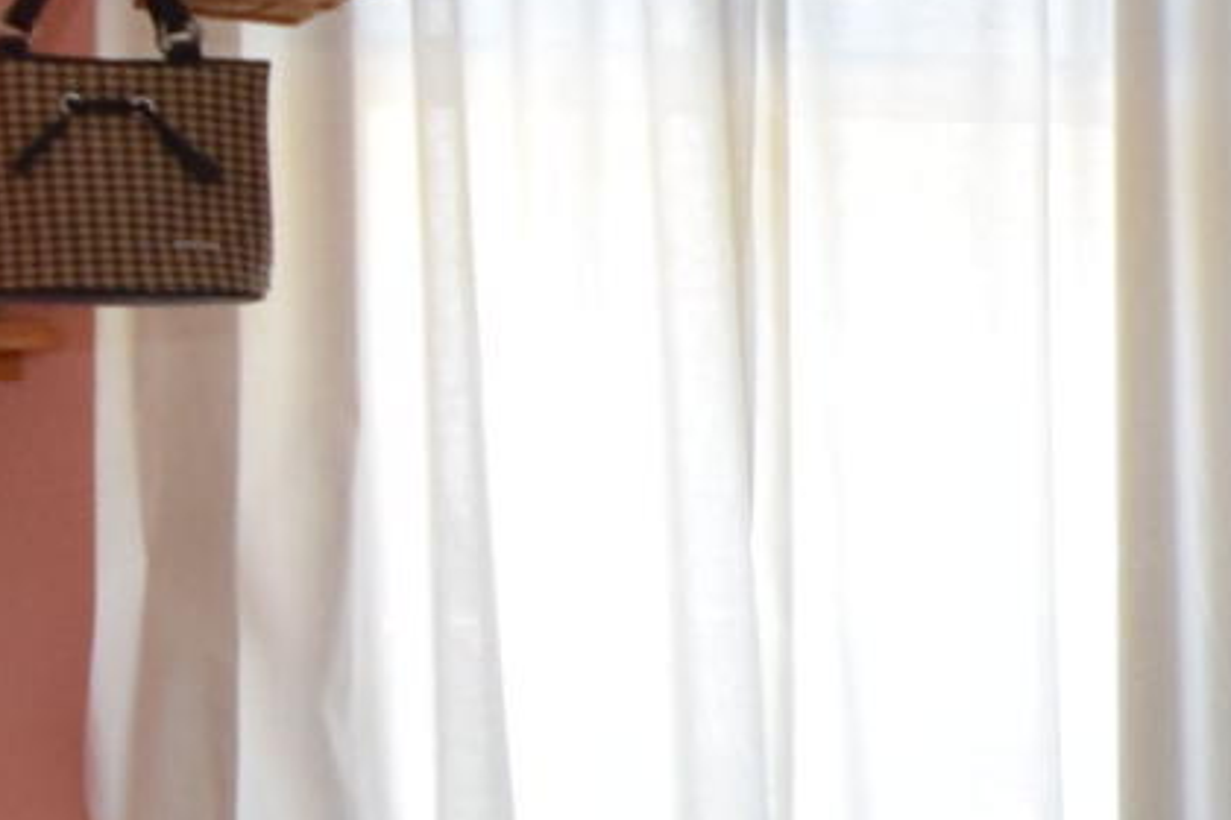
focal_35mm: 107
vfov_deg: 12.8
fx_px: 3659
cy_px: 592
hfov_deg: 14.9
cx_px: 2588
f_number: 5
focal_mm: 10
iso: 800
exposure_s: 1/100
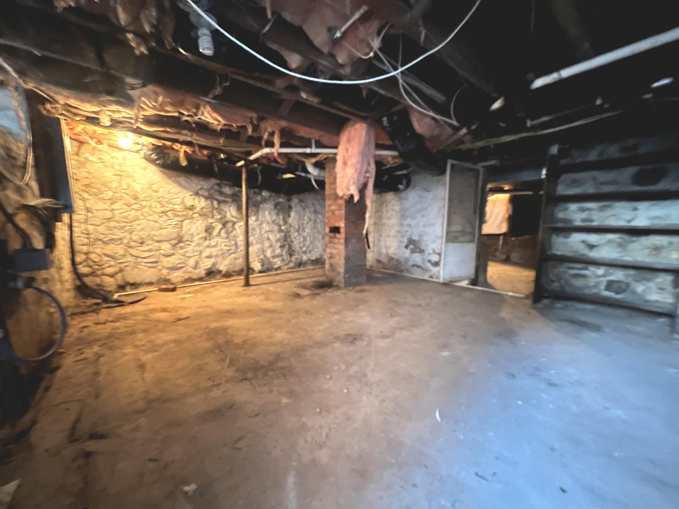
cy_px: 254
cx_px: 340
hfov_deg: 106.2
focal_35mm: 13
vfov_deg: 89.9
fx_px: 255
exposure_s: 1/9
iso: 640
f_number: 1.8
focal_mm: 1.57
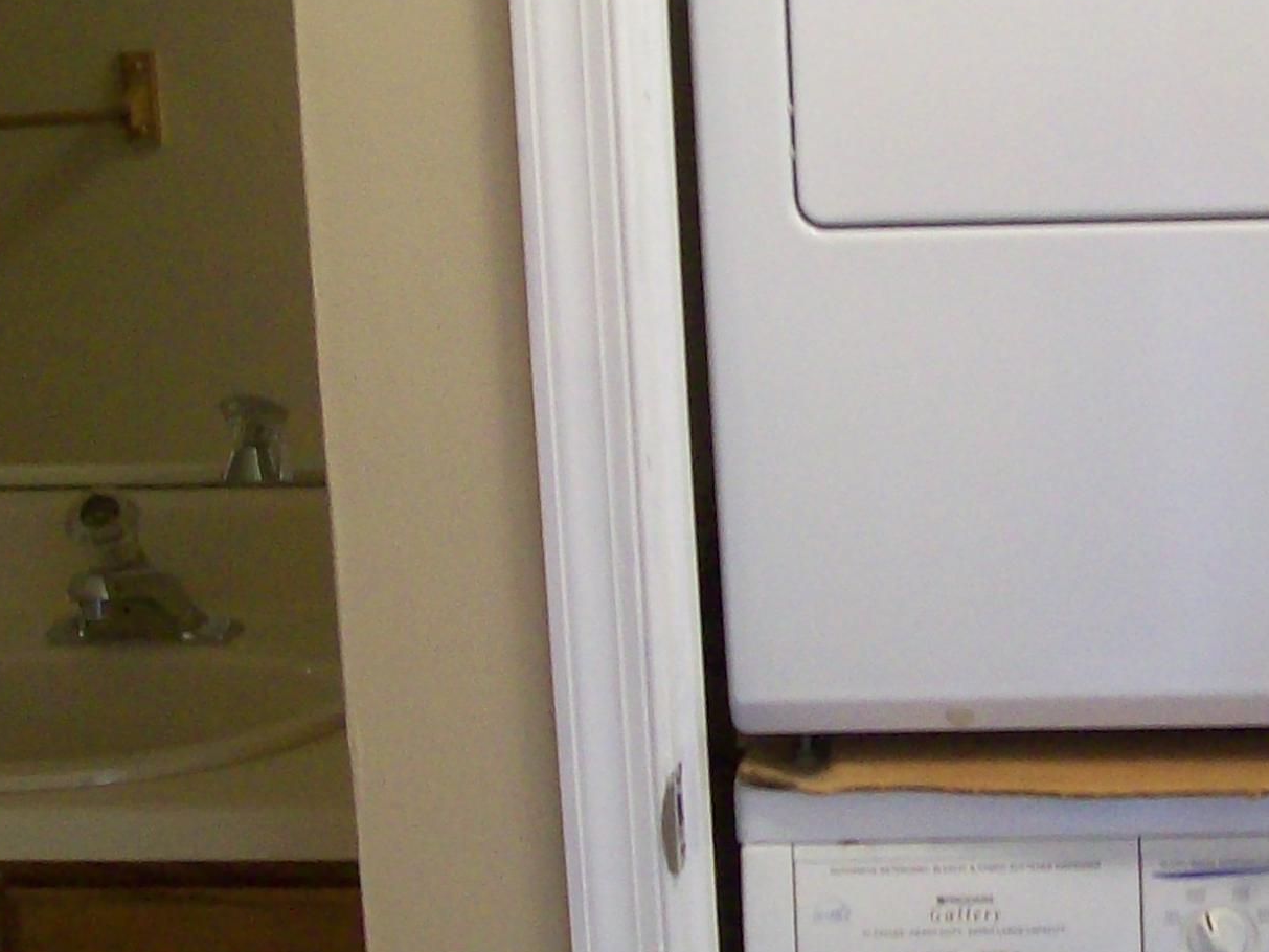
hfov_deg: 21.5
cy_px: 546
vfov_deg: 16.6
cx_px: 1156
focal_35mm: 89
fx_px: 3263
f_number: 2.7
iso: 160
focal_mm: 6
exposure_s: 1/8
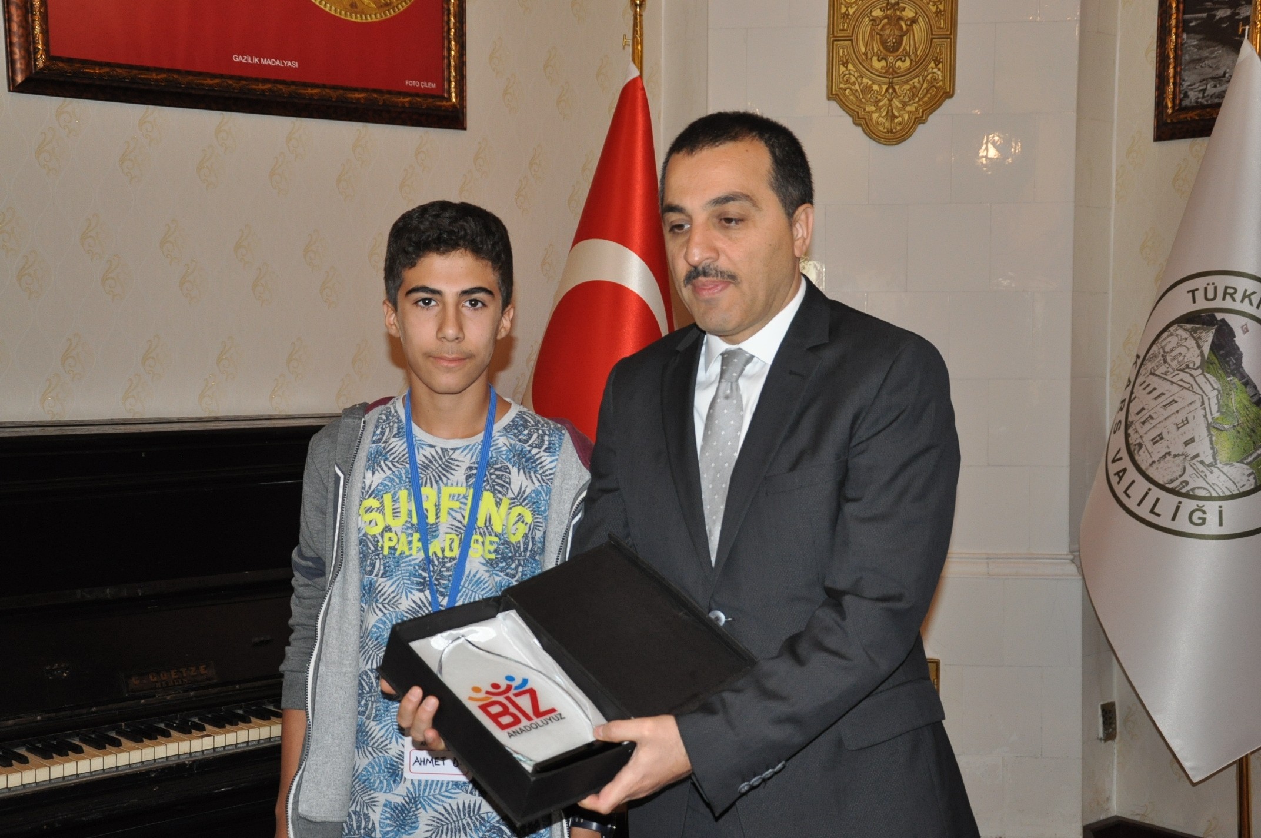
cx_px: 630
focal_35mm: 48
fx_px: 1679
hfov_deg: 41.2
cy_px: 419
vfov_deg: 28.0
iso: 800
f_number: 4.2
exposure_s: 1/60
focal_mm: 32
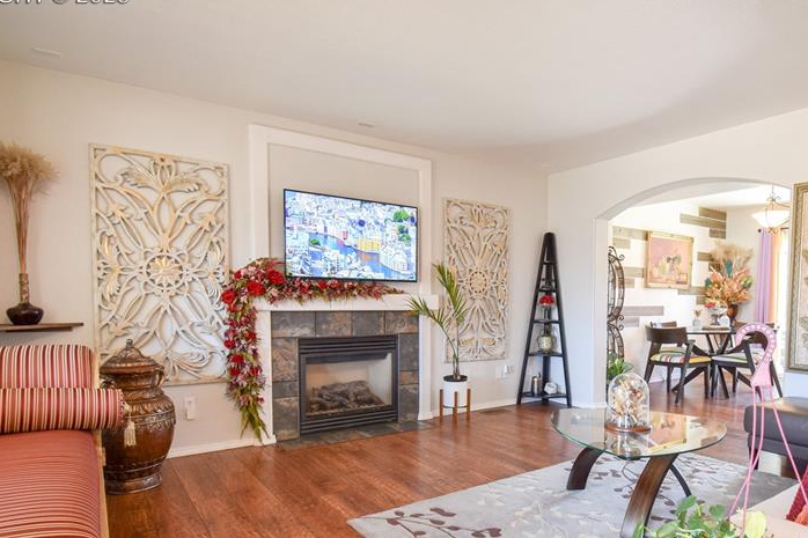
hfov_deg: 77.4
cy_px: 334
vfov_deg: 56.6
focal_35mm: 22
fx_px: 494
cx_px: 495
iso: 320
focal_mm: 10
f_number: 8
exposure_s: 1/6
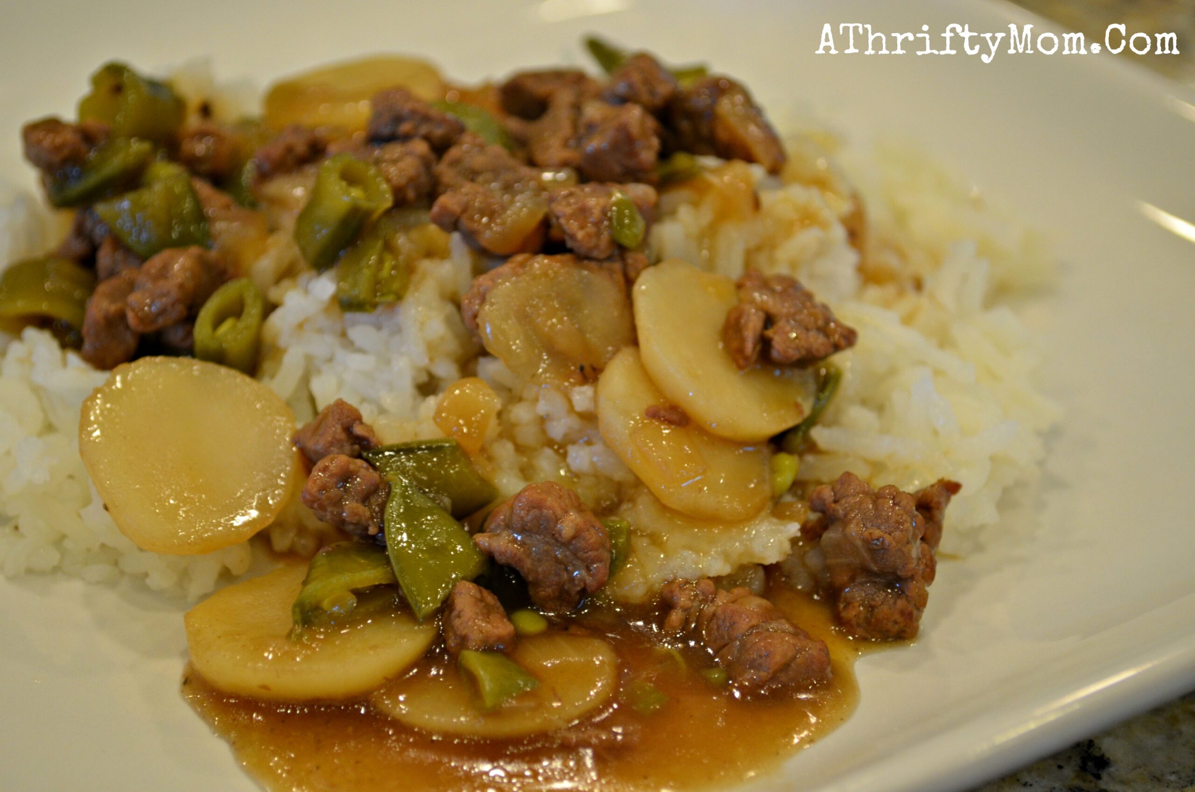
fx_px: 2186
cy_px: 396
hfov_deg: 30.6
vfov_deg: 20.5
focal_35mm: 66
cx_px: 598
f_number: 5.3
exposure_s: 1/60
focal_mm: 44
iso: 800
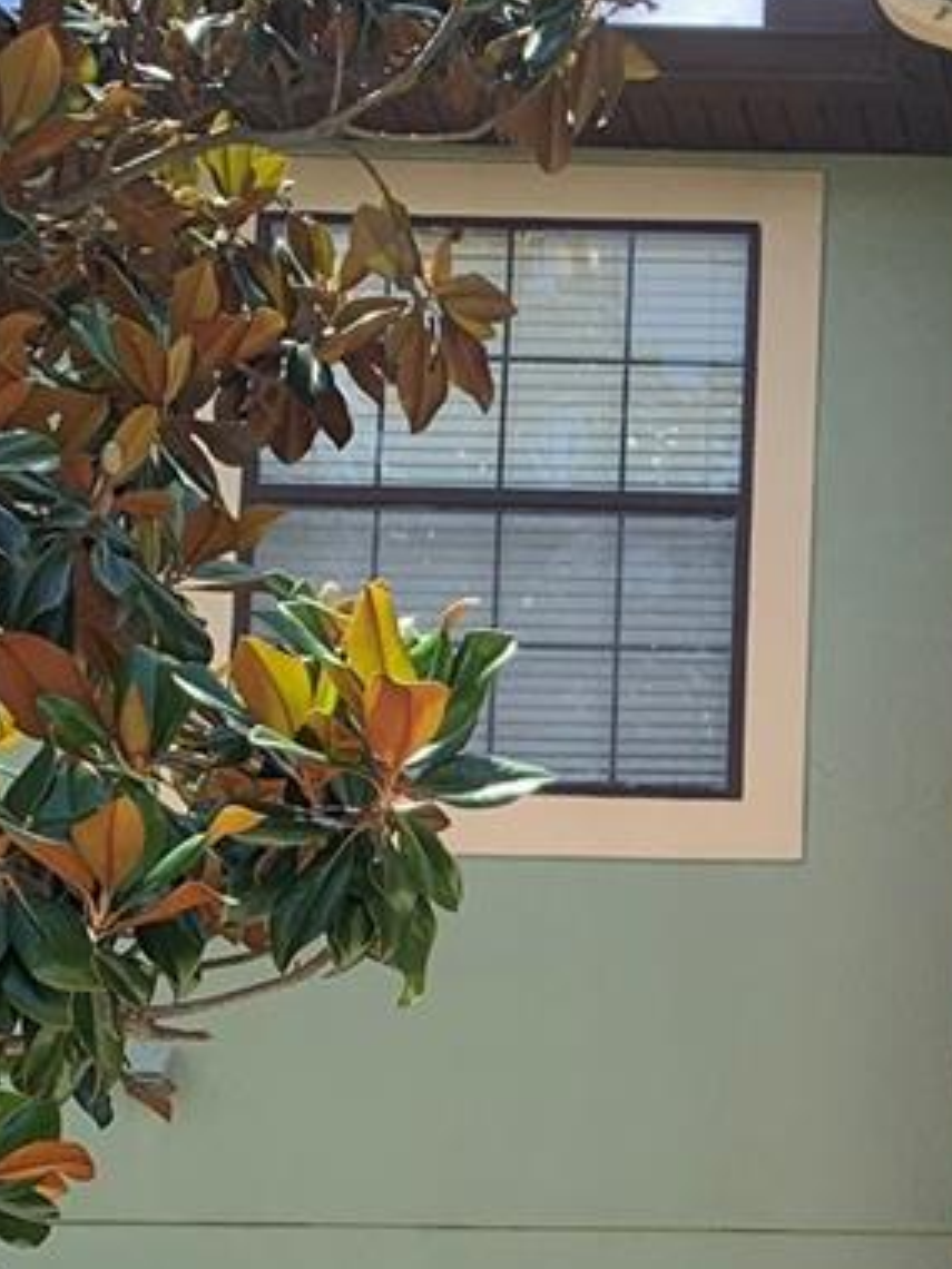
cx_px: 1433
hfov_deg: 16.4
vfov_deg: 22.5
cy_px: 1393
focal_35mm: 82
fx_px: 3007
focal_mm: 4.25
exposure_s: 1/1250
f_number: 1.8
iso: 25
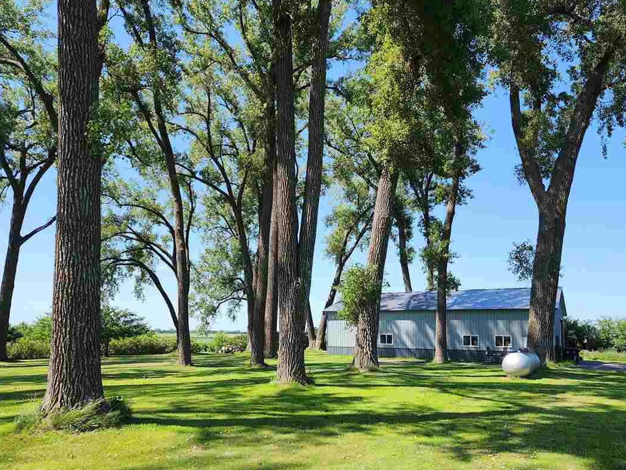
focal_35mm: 28
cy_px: 282
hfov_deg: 63.4
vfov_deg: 49.5
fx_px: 507
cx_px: 310
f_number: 1.8
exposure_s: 1/545
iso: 12
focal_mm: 6.4
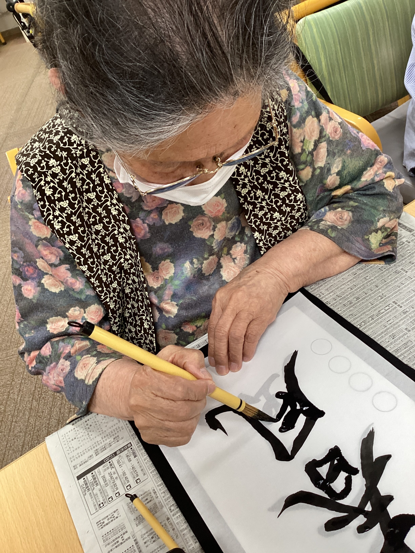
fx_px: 496
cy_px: 276
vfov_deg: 58.4
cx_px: 208
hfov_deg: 45.4
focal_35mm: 31
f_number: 2.4
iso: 125
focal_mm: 3.3
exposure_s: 1/50
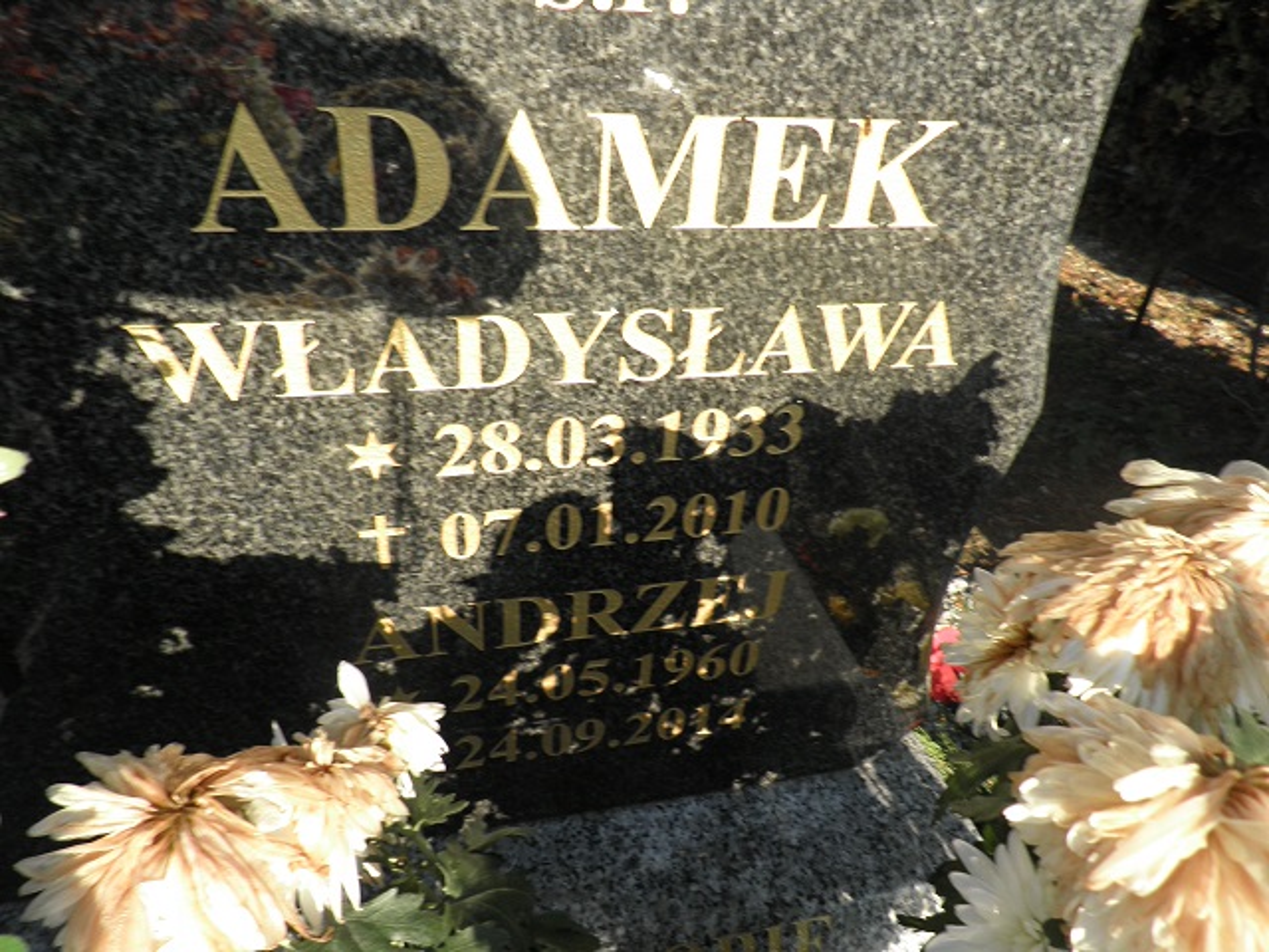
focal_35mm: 24
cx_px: 634
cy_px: 476
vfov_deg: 56.8
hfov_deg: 71.6
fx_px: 880
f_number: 8.3
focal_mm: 4.3
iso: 64
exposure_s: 1/60
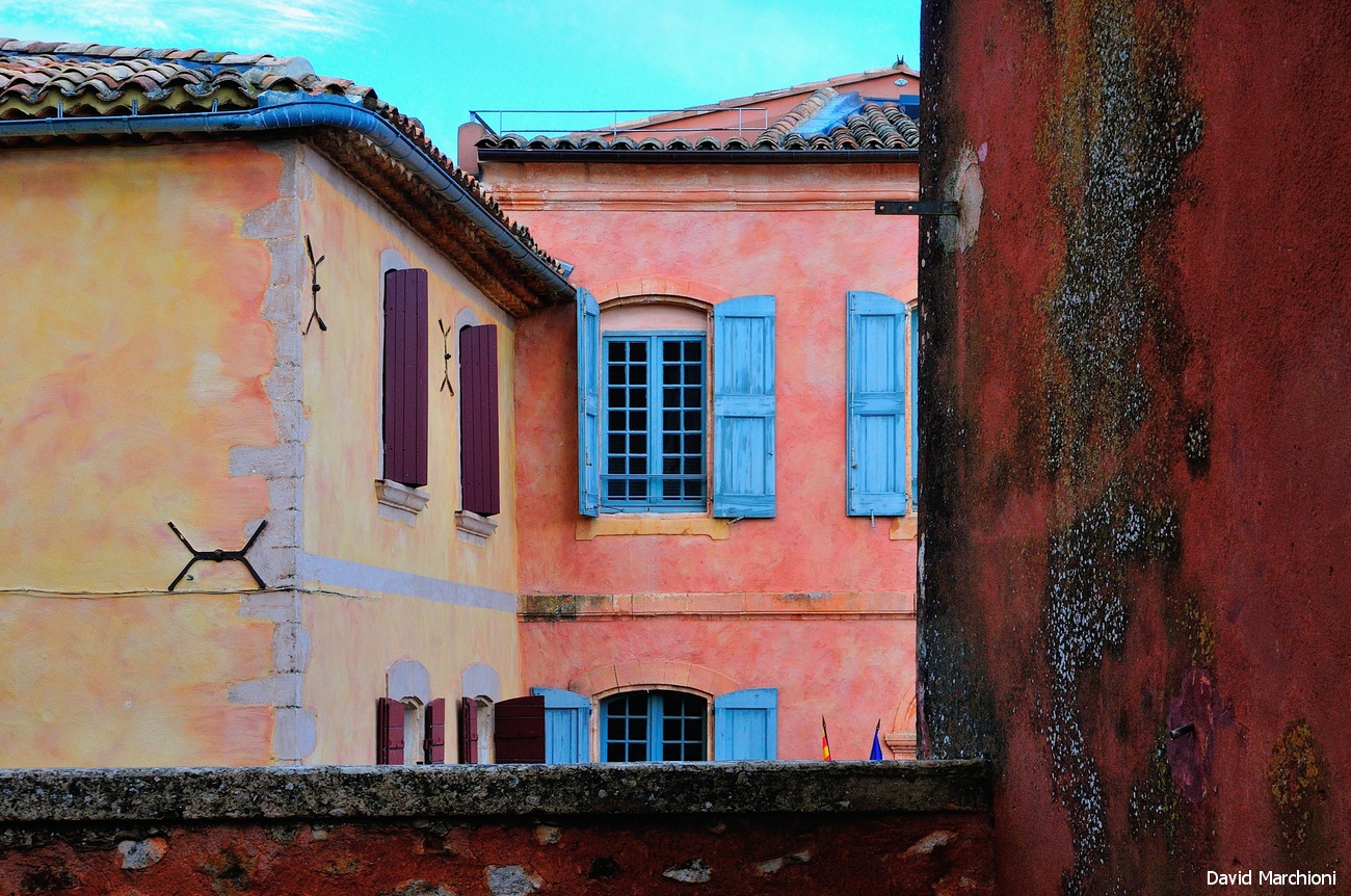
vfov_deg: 18.9
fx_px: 2697
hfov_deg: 28.1
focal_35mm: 72
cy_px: 448
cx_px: 676
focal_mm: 48
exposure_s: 1/125
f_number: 13
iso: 400
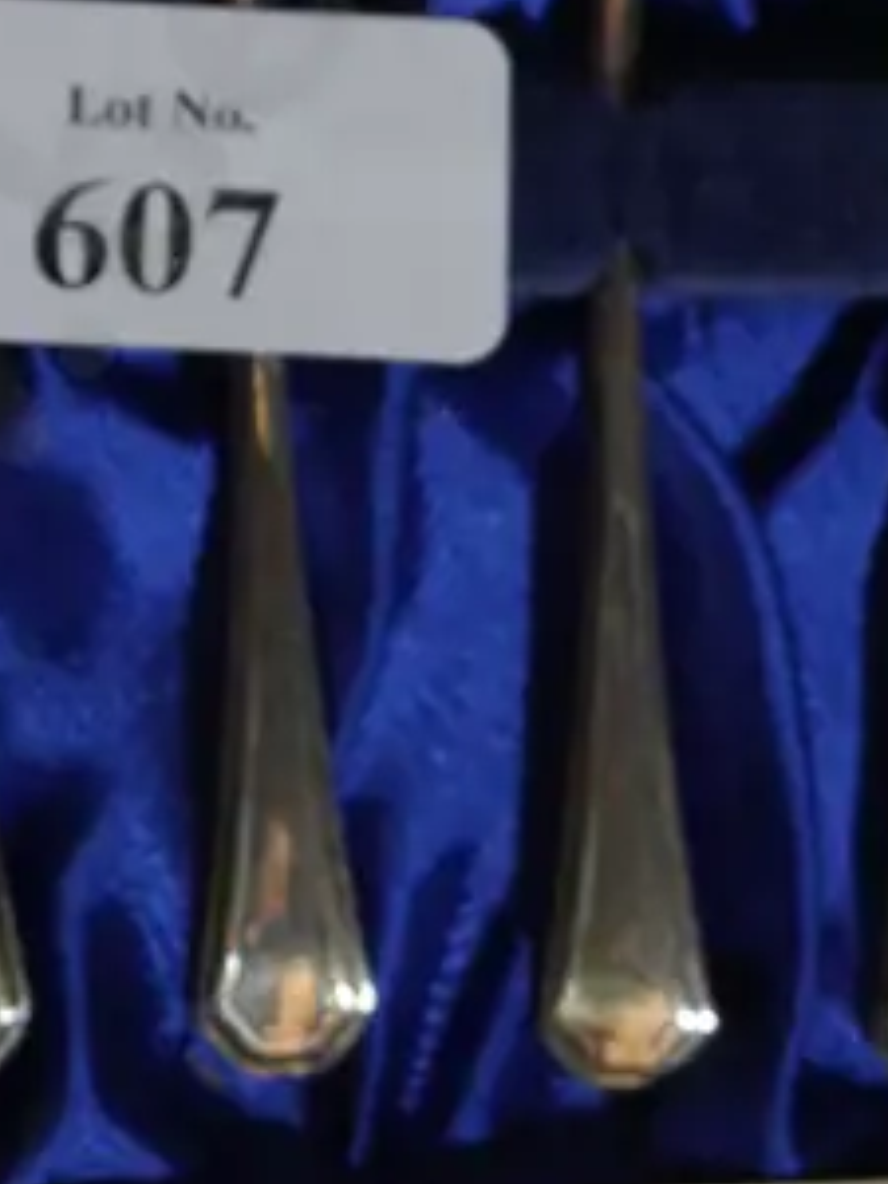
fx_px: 5370
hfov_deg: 9.4
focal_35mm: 157
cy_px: -616
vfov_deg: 12.0
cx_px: 728
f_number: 5.6
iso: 400
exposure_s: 1/60
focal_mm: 23
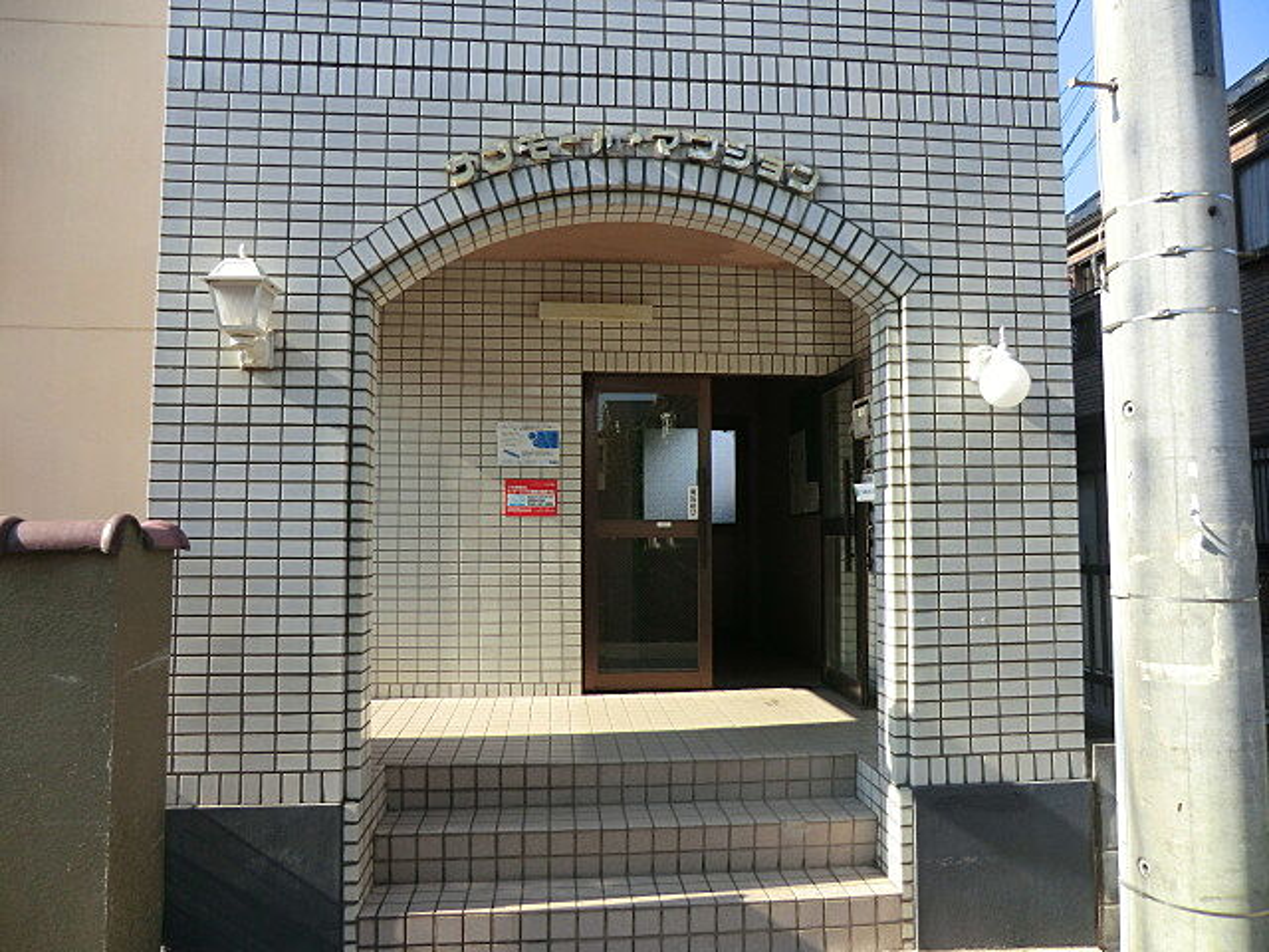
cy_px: 476
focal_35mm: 24
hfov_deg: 71.6
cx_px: 634
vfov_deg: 56.8
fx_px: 880
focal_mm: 4.3
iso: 80
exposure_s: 1/400
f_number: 3.2
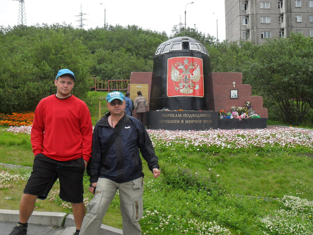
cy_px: 118
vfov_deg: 32.9
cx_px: 156
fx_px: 398
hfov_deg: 42.9
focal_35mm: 44
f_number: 4.5
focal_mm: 7.8
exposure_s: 1/90
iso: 100
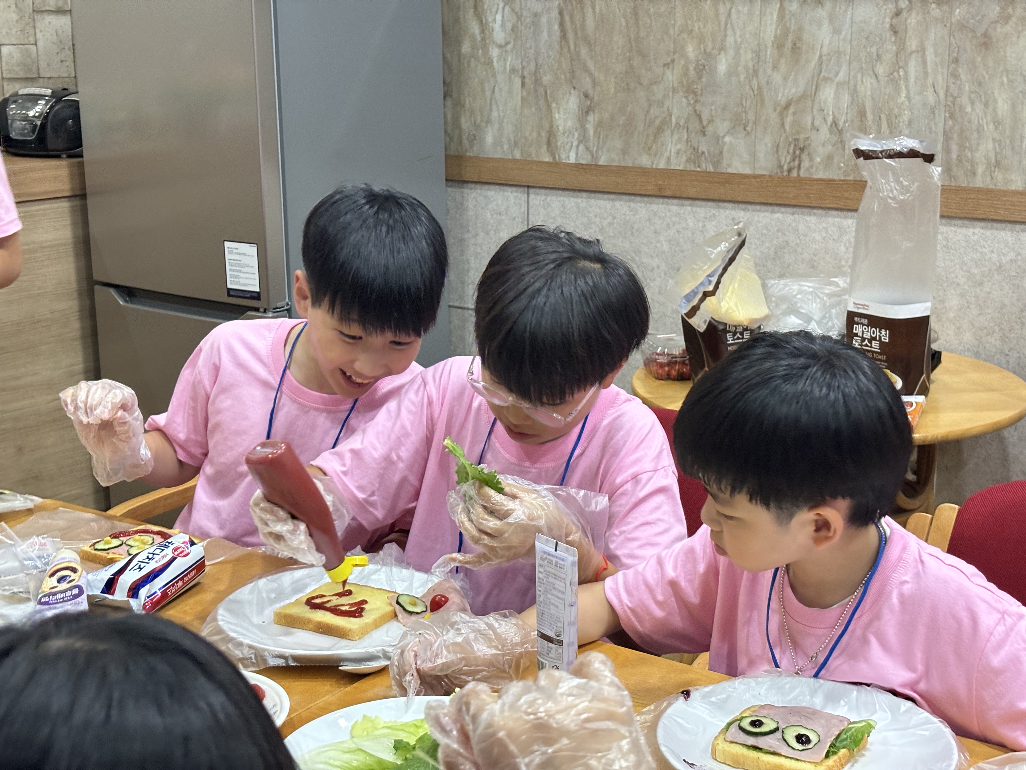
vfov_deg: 28.0
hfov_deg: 36.8
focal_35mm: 52
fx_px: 1541
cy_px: 385
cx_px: 513
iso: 200
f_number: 1.6
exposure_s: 1/40
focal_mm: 5.96
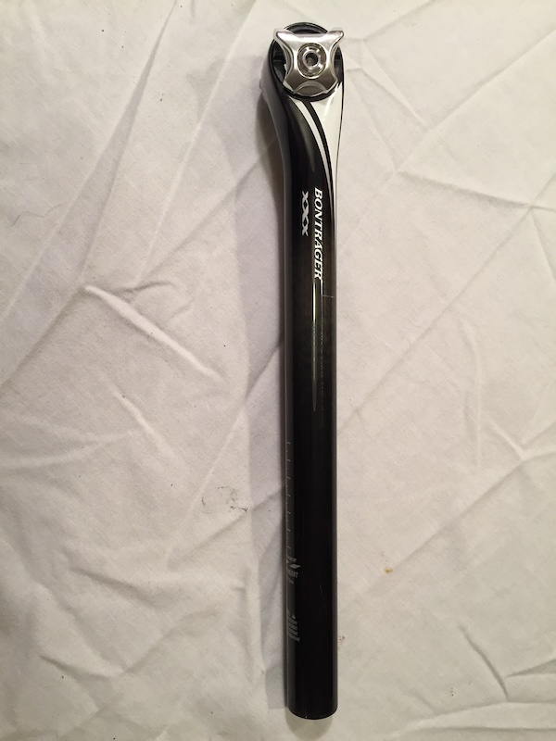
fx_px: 621
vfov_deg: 61.7
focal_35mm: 29
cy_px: 370
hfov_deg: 48.2
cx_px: 278
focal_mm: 4.15
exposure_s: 1/30
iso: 100
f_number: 2.2
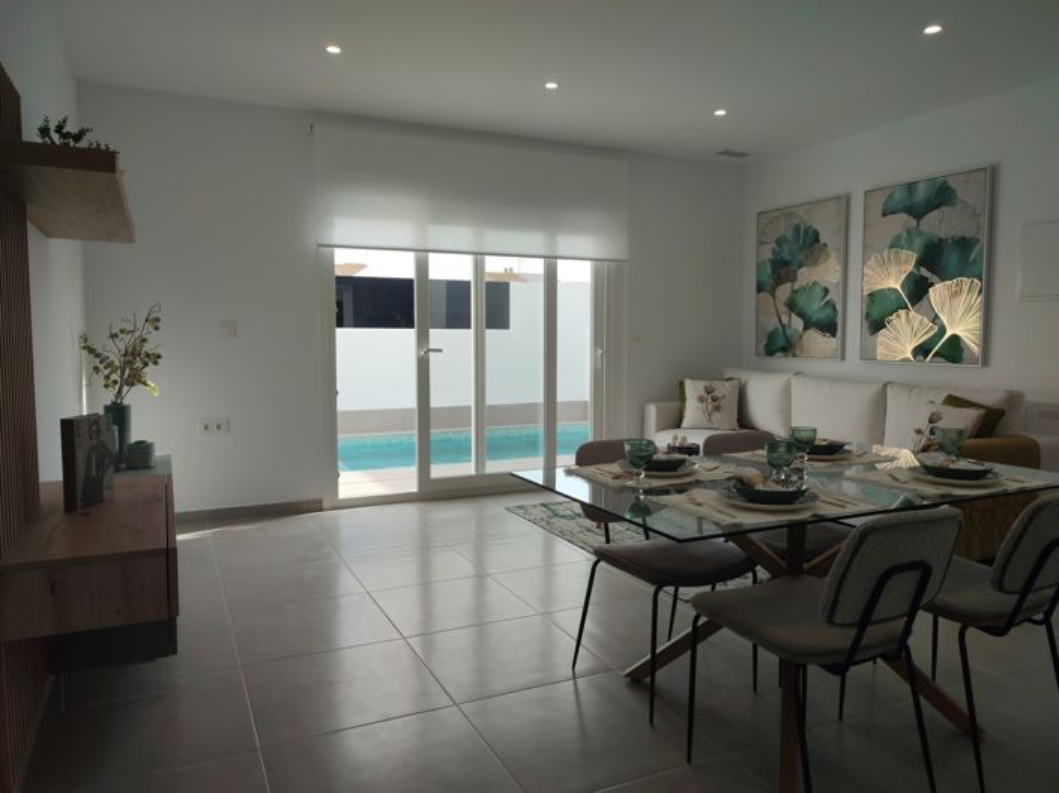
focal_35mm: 25
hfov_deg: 69.4
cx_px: 530
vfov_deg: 54.8
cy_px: 396
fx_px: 764
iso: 50
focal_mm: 6.04
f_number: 1.9
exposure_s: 1/153
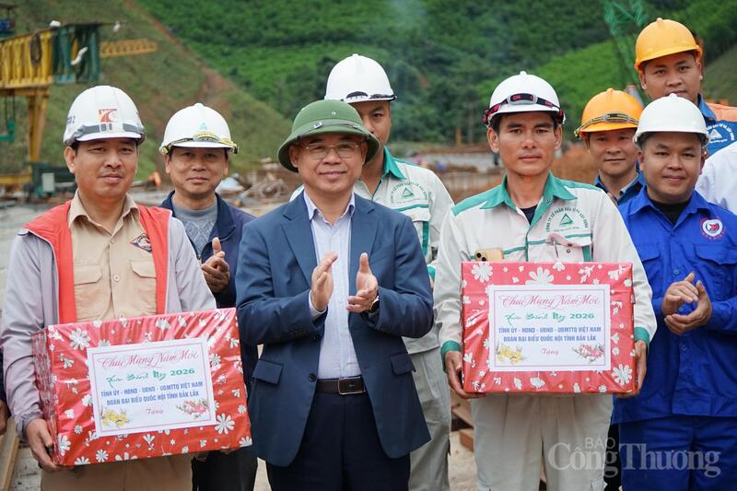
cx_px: 368
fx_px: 1781
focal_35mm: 87
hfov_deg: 23.4
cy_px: 246
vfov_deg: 15.7
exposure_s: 1/2000
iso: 1000
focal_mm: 58
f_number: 4
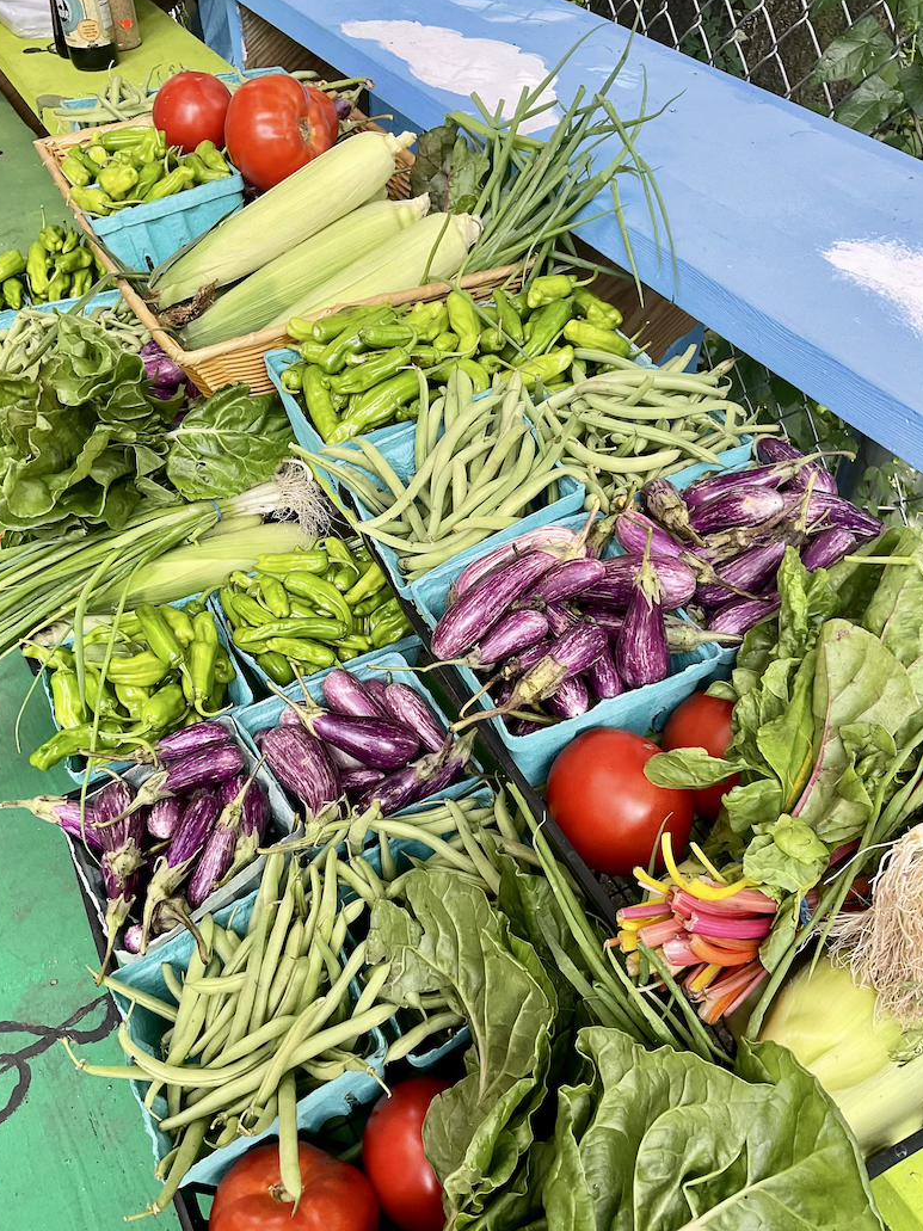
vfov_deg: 60.0
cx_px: 460
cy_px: 607
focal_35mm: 30
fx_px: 1067
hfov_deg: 46.8
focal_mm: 3
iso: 32
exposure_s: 1/122
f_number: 1.8
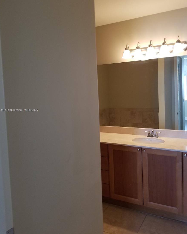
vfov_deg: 62.2
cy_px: 110
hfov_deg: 51.5
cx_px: 95
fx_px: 194
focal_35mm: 28
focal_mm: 4.25
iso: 160
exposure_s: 1/30
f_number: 1.7
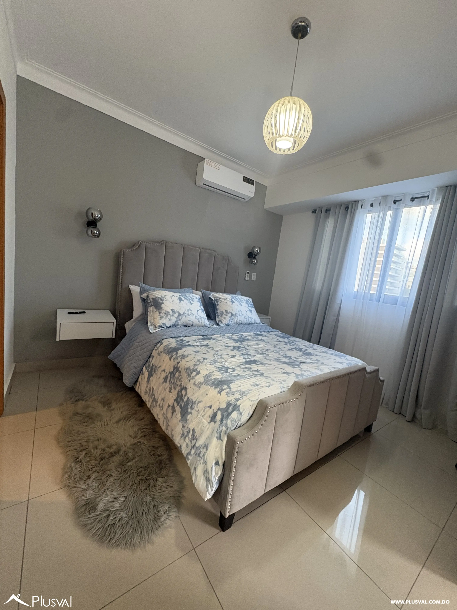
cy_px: 305
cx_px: 228
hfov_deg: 85.7
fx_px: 246
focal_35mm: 14
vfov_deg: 102.1
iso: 400
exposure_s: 1/60
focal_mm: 2.22
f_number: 2.2
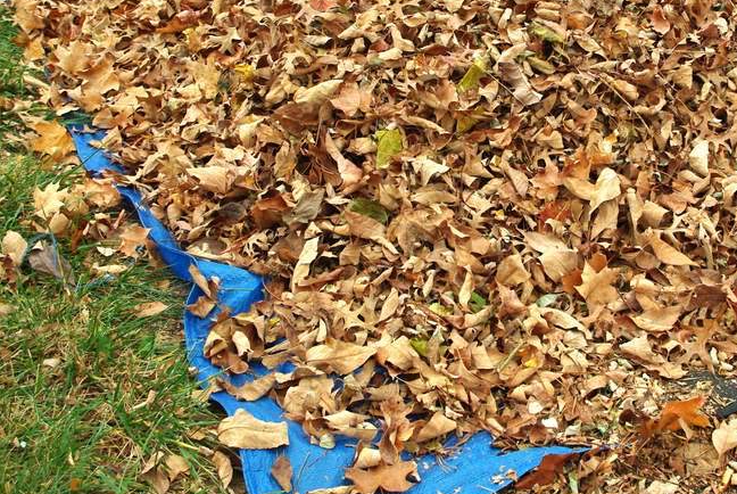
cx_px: 508
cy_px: 164
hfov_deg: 39.7
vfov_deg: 27.4
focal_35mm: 49
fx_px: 1004
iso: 800
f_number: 5.6
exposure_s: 1/90
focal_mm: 21.2
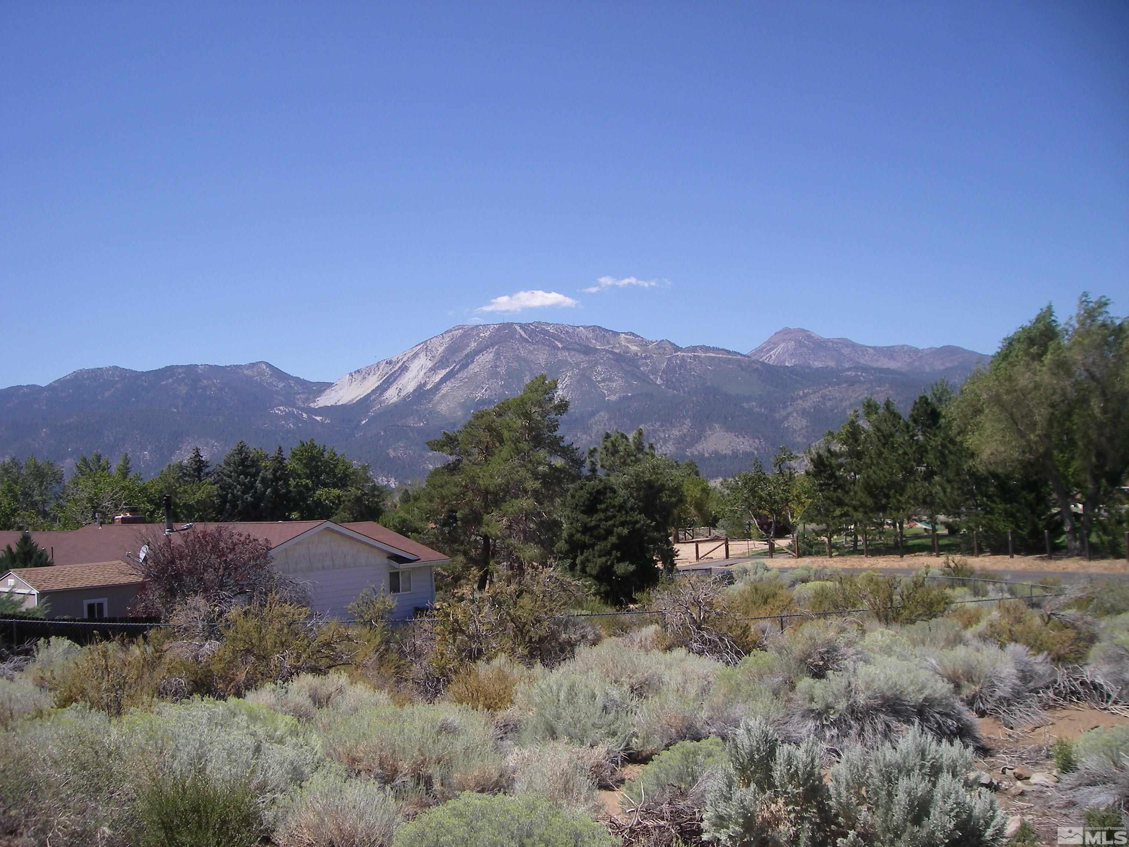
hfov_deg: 49.0
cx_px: 564
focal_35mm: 38
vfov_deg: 37.7
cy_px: 424
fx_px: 1239
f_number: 4.3
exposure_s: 1/500
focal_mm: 6.2
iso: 64
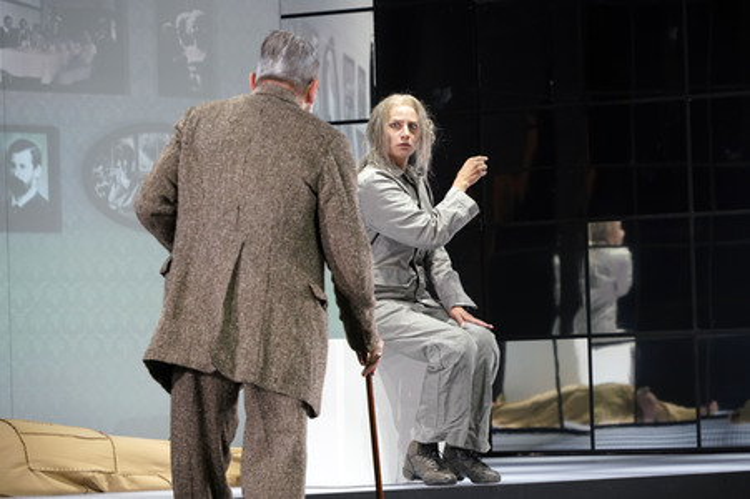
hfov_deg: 14.5
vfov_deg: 9.6
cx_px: 375
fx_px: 2956
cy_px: 250
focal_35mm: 142
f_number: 5.6
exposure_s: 1/160
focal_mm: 142
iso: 1600
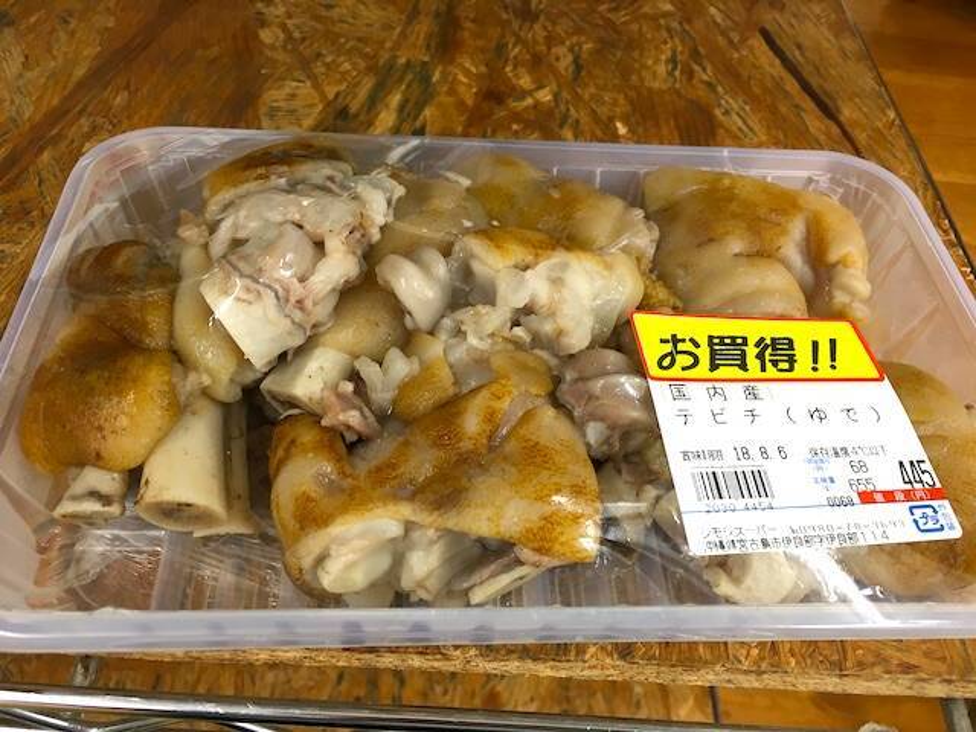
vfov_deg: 48.2
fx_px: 818
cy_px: 366
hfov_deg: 61.7
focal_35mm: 29
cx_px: 488
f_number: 2.2
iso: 50
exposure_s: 1/30
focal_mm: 4.15
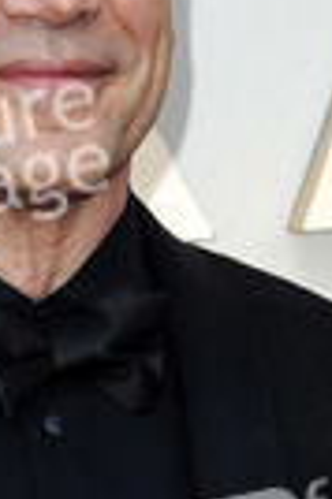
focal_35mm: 509
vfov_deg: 4.1
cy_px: 357
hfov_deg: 2.7
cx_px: 28
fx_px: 7059
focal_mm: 170
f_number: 8
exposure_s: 1/250
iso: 800
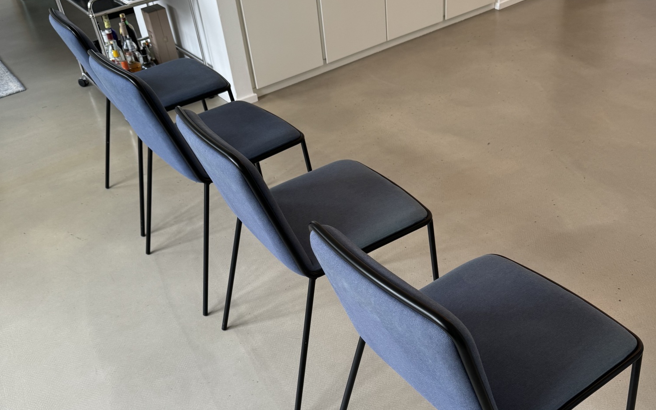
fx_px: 608
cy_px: 268
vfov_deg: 36.9
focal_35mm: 34
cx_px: 328
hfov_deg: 56.7
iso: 100
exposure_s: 1/100
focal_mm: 6.76
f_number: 1.78
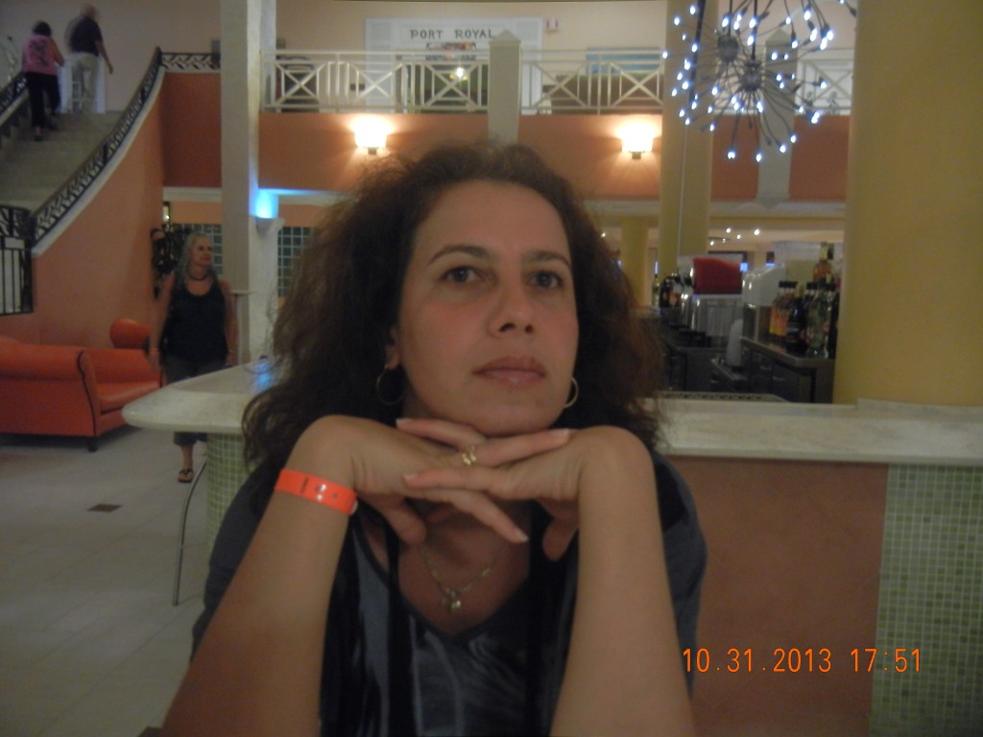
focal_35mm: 30
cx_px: 492
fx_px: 852
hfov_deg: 60.0
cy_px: 368
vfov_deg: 46.8
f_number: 3.5
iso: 317
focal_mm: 5.4
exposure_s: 1/15
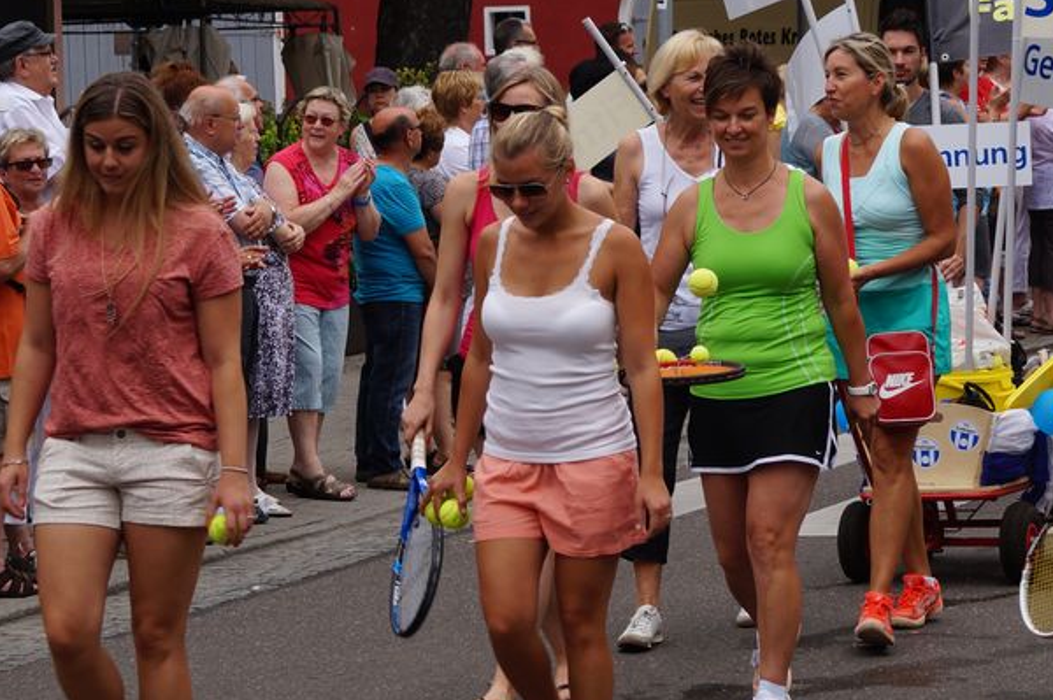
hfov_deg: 14.6
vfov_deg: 9.7
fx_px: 4116
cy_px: 248
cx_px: 612
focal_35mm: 141
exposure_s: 1/160
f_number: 7.1
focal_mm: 55
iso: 100
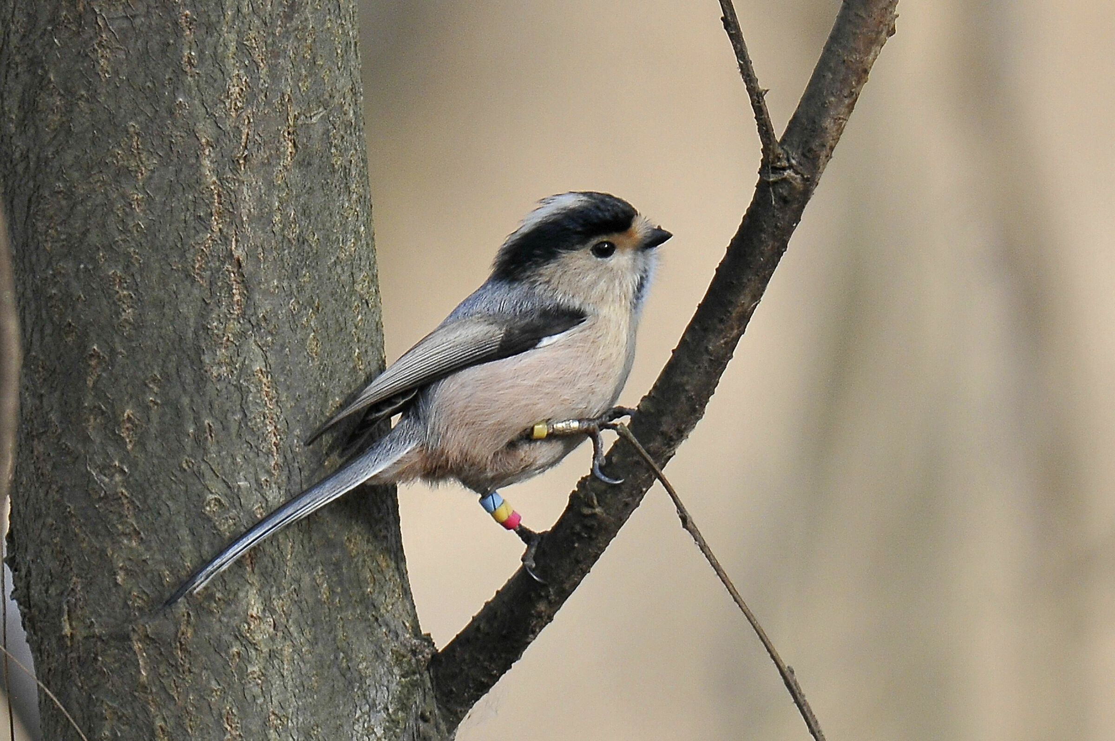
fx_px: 27841
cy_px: 370
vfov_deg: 1.5
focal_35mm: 900
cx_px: 558
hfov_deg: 2.3
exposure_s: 1/400
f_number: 7.1
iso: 400
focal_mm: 600
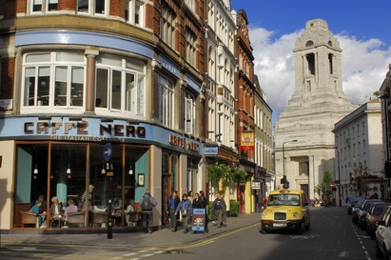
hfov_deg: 45.5
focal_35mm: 43
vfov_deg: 31.1
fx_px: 466
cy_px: 130
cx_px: 195
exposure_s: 1/100
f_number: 16
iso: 100
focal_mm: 28
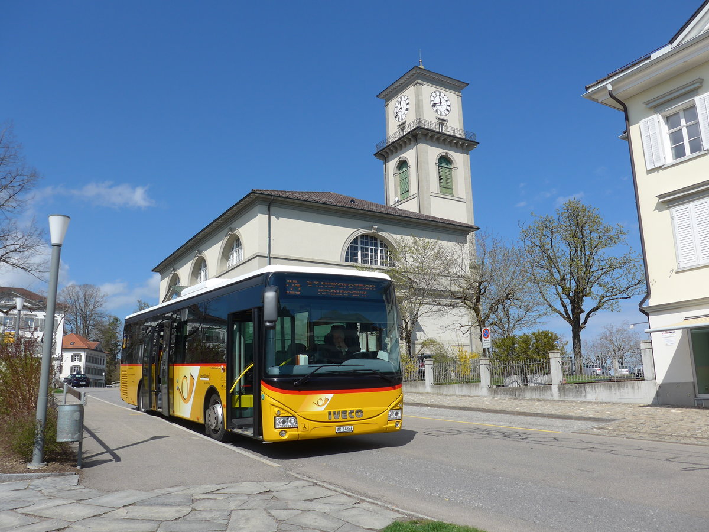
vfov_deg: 48.2
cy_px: 266
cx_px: 354
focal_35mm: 29
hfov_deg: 61.7
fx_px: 594
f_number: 3.2
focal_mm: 6
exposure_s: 1/1600
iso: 80
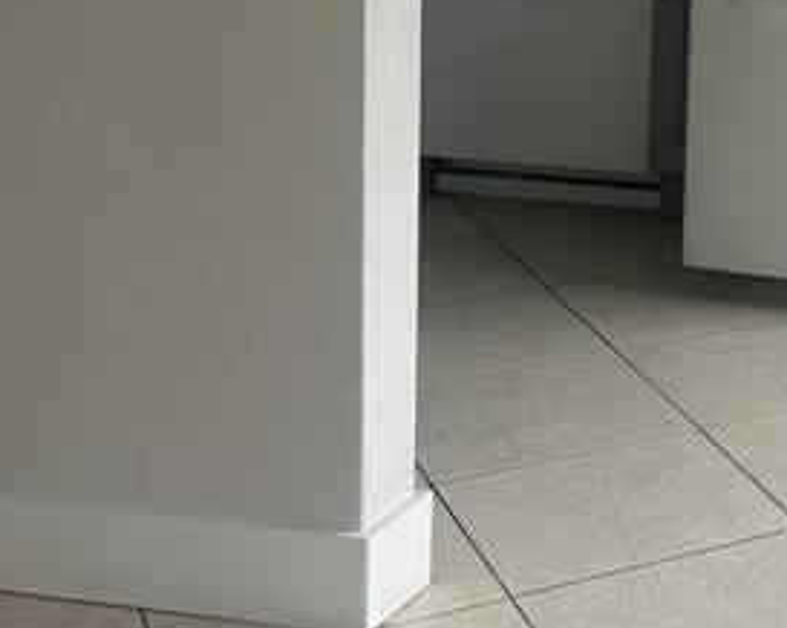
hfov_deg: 18.7
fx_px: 2048
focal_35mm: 88
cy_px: -245
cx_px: 1237
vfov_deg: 16.3
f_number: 1.78
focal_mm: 6.86
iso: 64
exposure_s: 1/143
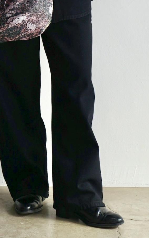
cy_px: 7
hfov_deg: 14.6
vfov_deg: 22.5
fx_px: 578
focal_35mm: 89
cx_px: 36
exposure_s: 1/60
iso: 250
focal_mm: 44
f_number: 4.5
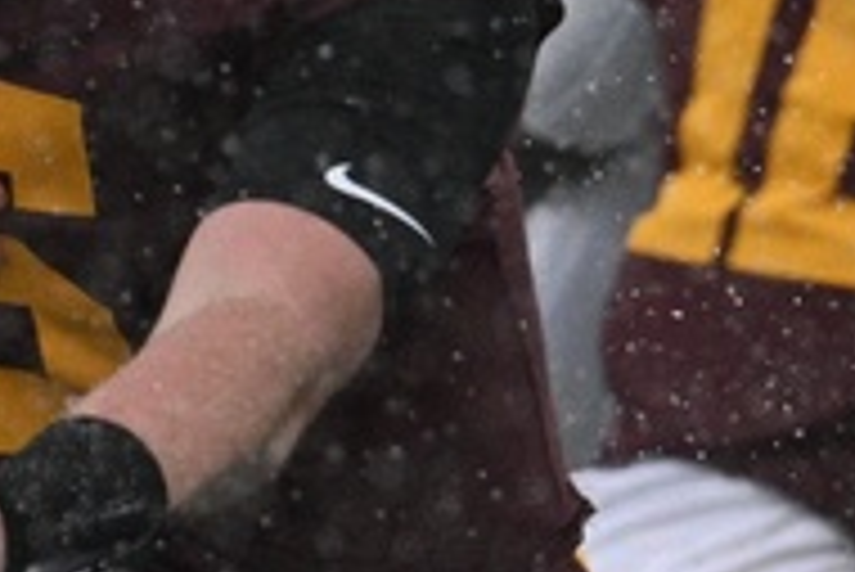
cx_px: -162
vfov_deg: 0.4
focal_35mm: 3147
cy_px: 486
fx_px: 74796
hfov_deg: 0.7
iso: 2000
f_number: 5.6
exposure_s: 1/2000
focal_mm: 390
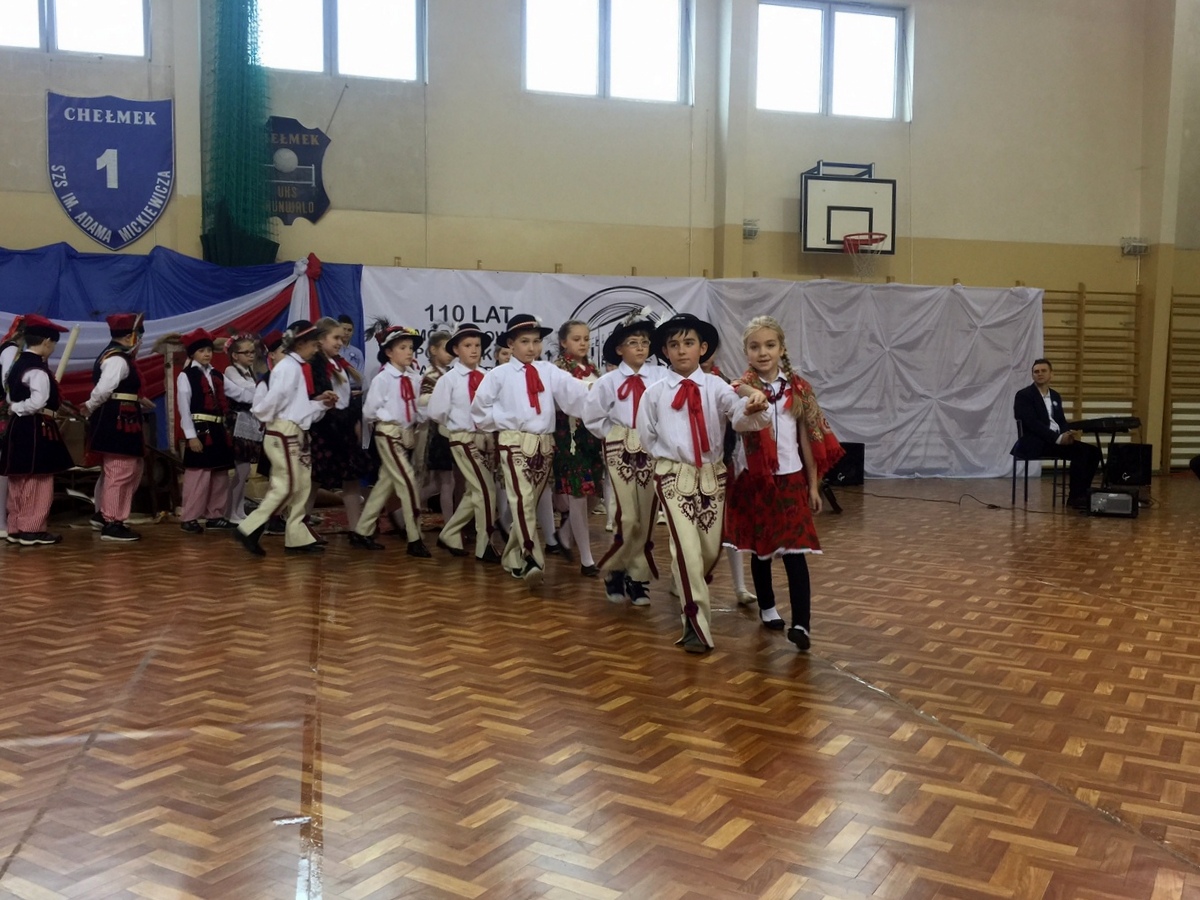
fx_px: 1005
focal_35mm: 29
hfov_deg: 61.7
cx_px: 600
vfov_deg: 48.2
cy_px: 450
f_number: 2.2
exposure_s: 1/17
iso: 50
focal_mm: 4.15
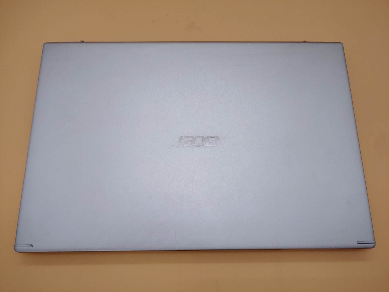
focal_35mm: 26
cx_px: 194
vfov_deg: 53.1
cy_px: 146
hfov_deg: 67.3
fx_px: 292
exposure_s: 1/240
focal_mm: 4.36
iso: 50
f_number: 1.8
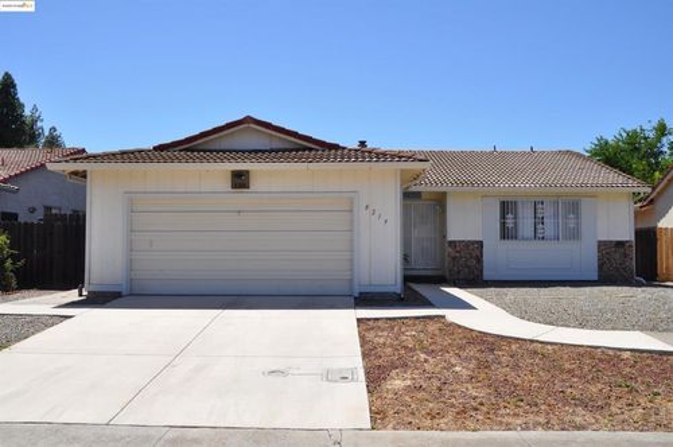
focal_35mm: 33
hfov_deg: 57.3
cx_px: 336
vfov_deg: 39.9
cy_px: 224
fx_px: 616
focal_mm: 22
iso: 200
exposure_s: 1/350
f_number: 9.5
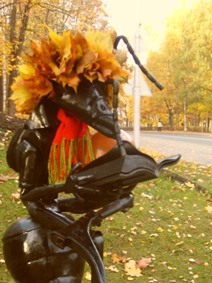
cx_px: 86
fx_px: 531
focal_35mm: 65
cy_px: 200
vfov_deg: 29.5
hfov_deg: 22.5
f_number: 2.8
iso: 50
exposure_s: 1/54
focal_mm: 5.8
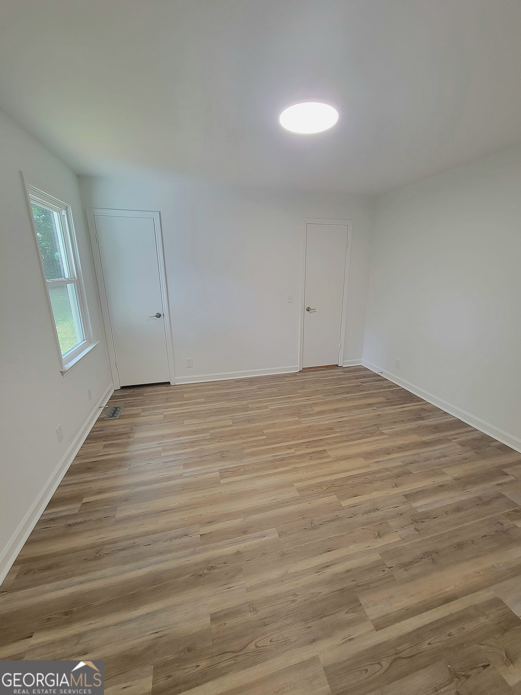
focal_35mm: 13
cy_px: 348
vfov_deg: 106.2
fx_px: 261
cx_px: 260
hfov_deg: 89.9
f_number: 2.2
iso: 160
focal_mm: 2.2
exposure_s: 1/60.2
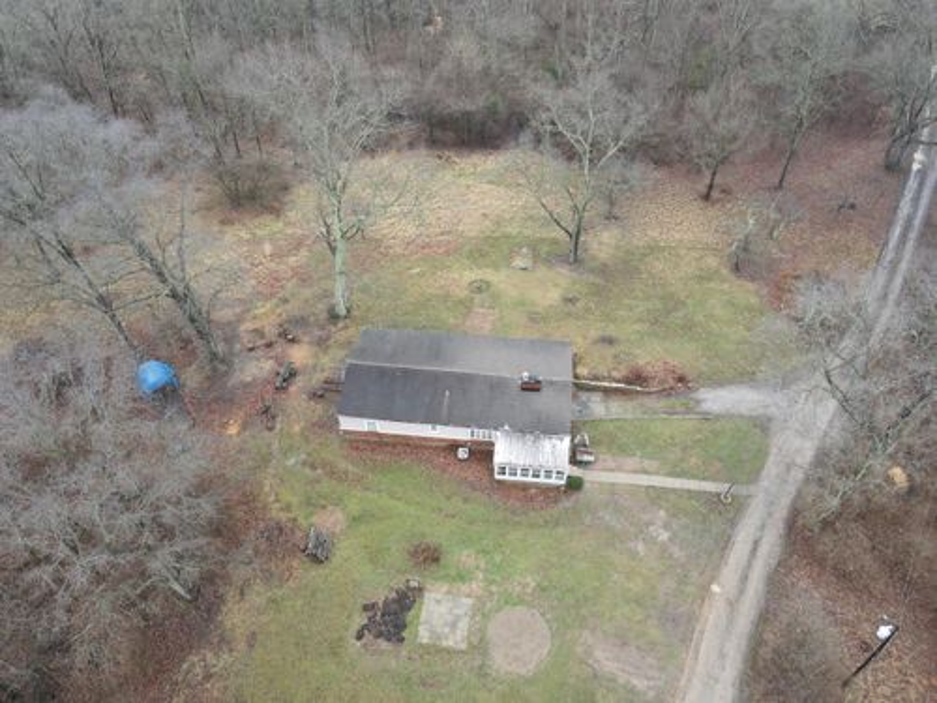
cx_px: 468
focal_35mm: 24
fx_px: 650
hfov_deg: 71.6
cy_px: 352
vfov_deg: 56.8
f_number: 2.8
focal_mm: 4.5
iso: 100
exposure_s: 1/30
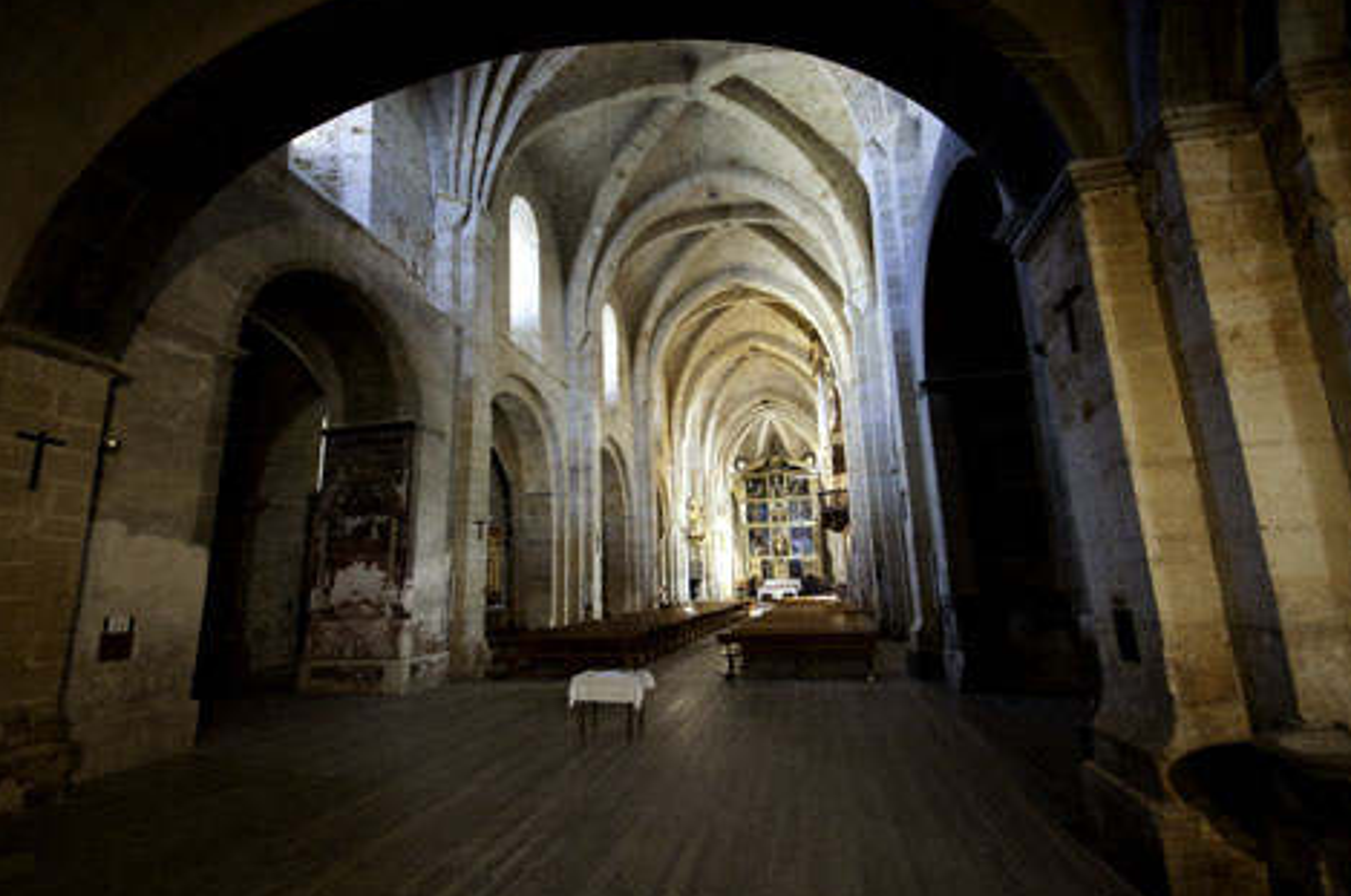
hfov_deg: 96.8
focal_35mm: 16
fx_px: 599
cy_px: 441
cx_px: 663
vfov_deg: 73.5
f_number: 4
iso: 3200
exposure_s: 1/10
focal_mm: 10
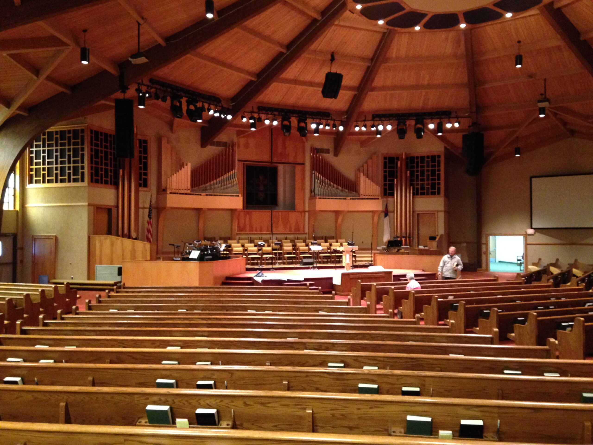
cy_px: 222
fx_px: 565
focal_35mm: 33
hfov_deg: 55.4
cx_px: 296
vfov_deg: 42.9
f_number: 2.4
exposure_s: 1/15
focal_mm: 4.12
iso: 500
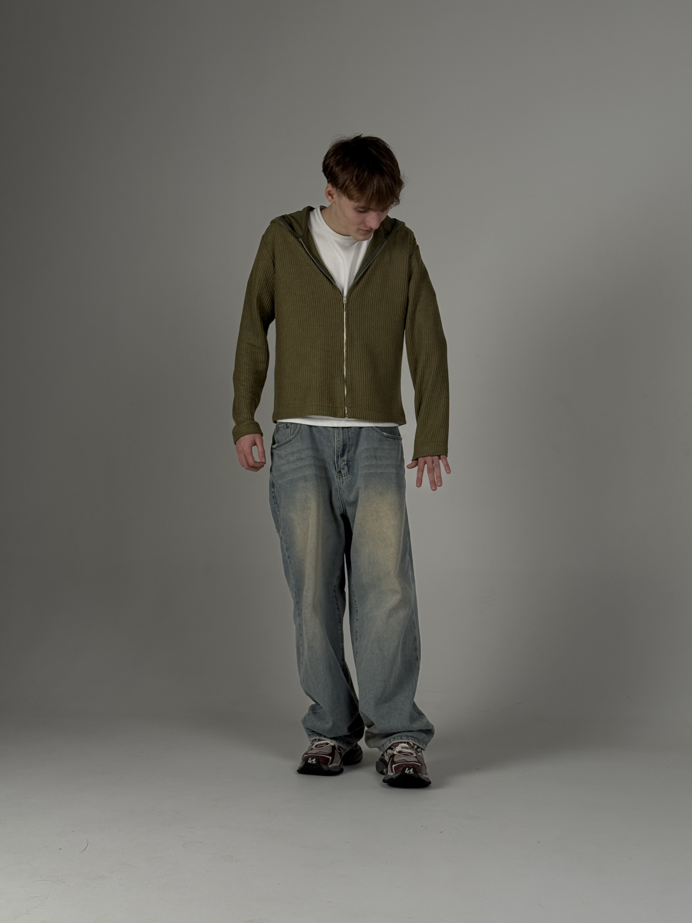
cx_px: 346
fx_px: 1279
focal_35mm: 48
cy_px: 462
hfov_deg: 30.3
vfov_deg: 39.7
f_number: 1.78
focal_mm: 6.76
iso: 64
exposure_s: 1/241
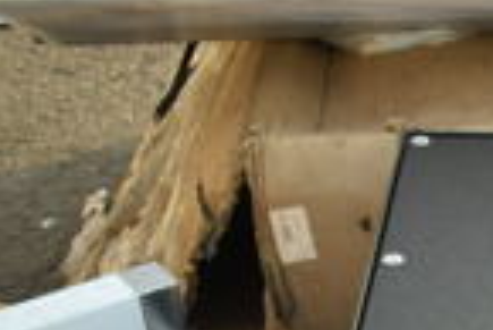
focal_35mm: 132
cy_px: 626
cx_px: 813
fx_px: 1811
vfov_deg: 9.8
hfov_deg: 14.2
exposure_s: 1/125
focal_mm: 21
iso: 220
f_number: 3.8
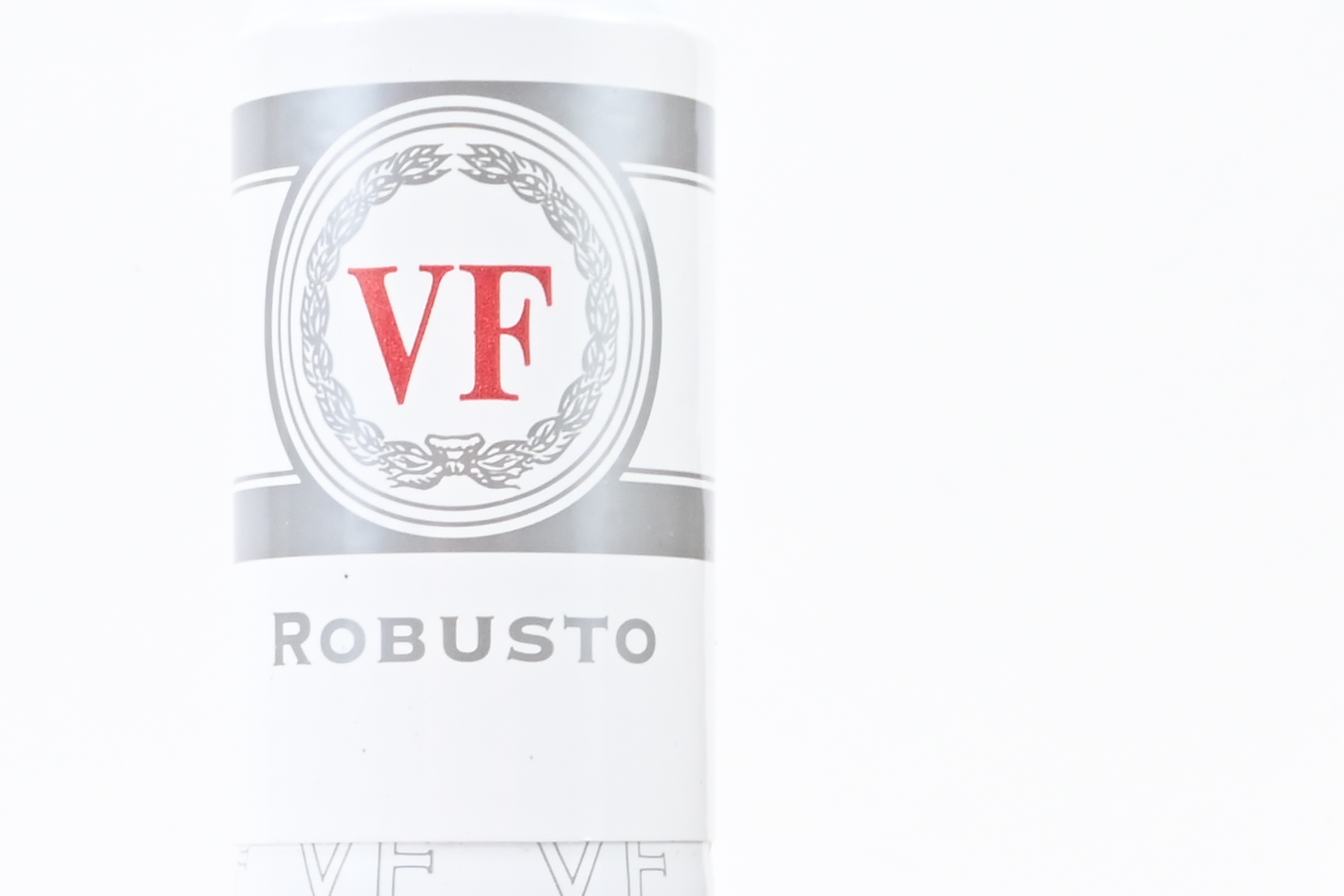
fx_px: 5023
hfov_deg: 15.2
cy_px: 1224
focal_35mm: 135
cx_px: 456
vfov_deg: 10.0
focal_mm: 29
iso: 500
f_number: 22
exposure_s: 1/13
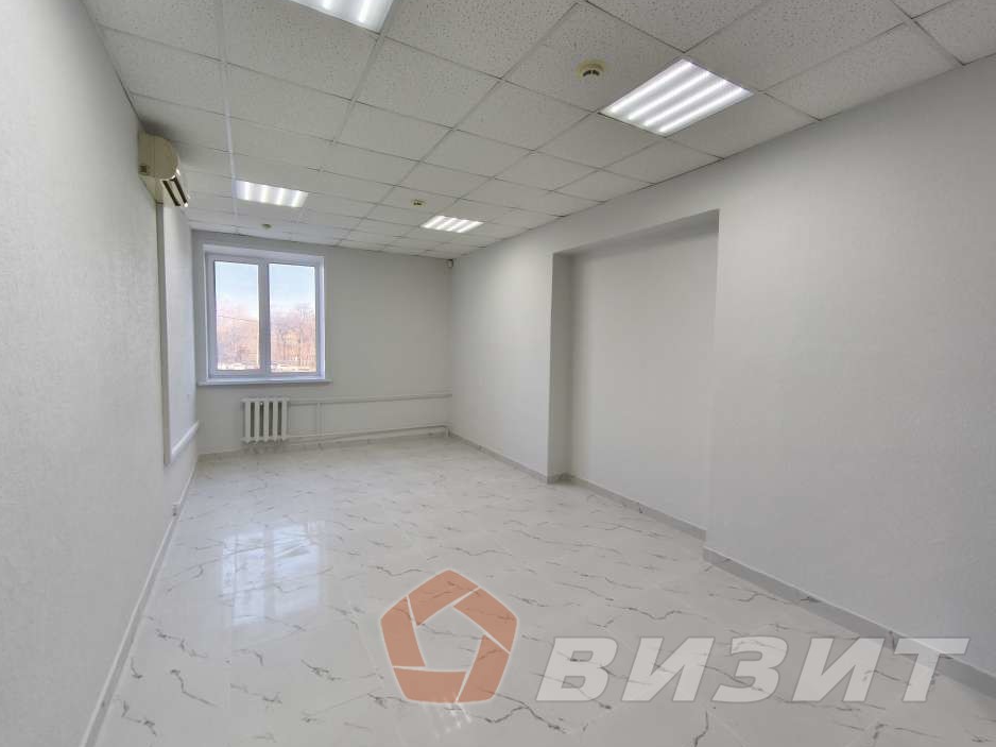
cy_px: 368
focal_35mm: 16
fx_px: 460
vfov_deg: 78.1
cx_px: 508
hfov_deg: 94.5
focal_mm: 1.91
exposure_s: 1/50
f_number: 2.2
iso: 100
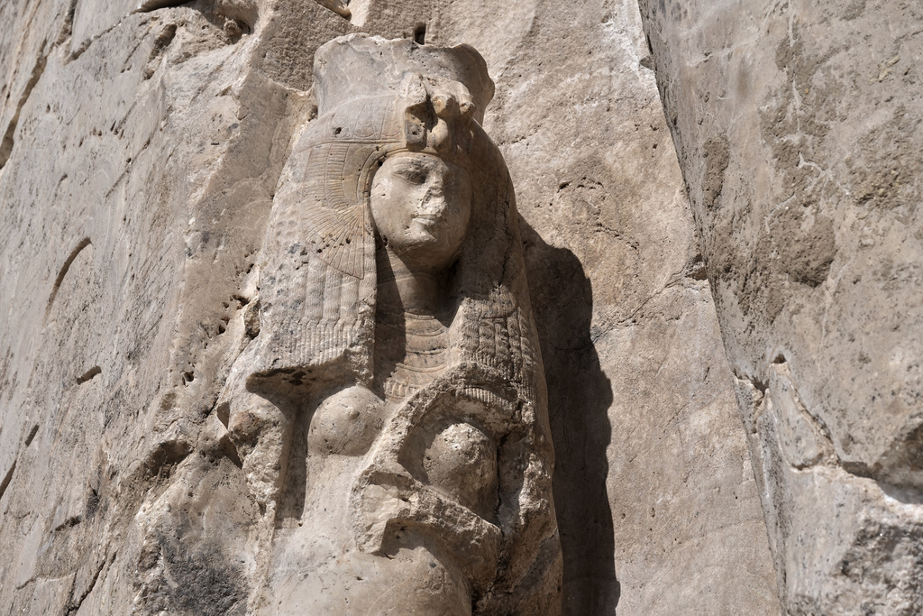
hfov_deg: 13.9
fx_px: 3795
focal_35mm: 148
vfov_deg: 9.3
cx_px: 462
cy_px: 308
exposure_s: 1/800
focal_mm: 148
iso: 320
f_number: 11
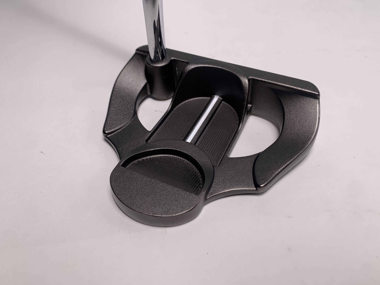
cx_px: 197
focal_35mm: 27
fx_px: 296
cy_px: 138
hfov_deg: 65.3
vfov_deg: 51.3
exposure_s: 1/285
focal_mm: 4.25
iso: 25
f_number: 1.8
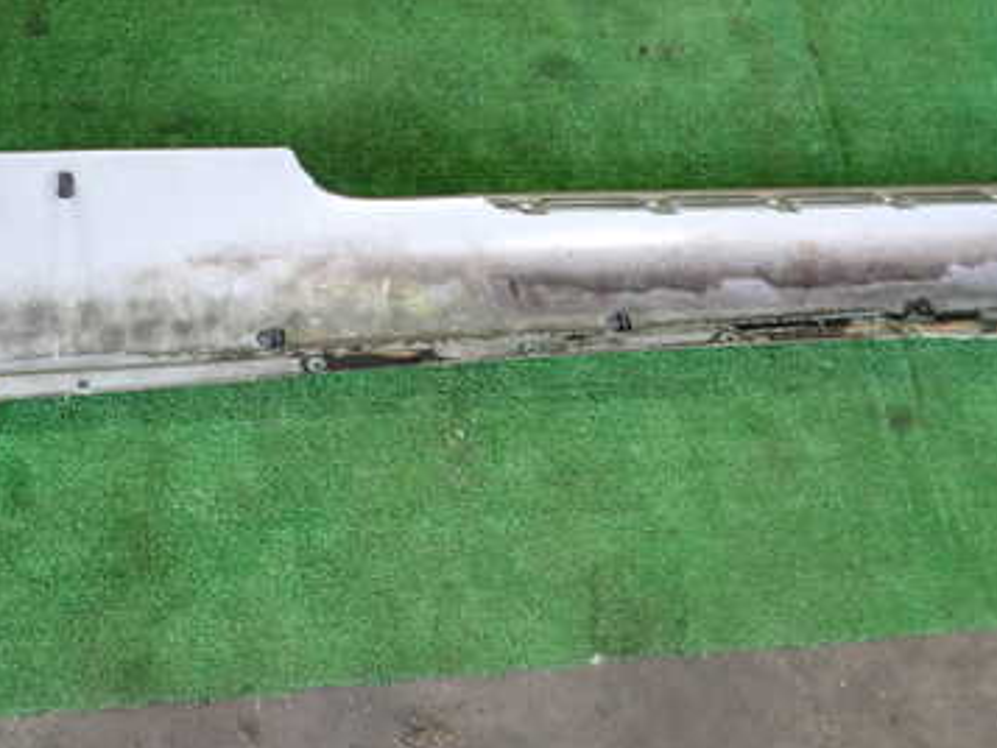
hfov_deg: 44.7
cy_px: 198
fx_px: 1210
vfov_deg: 33.8
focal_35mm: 42
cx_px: 450
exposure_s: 1/30
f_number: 2
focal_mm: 4.5
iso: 250
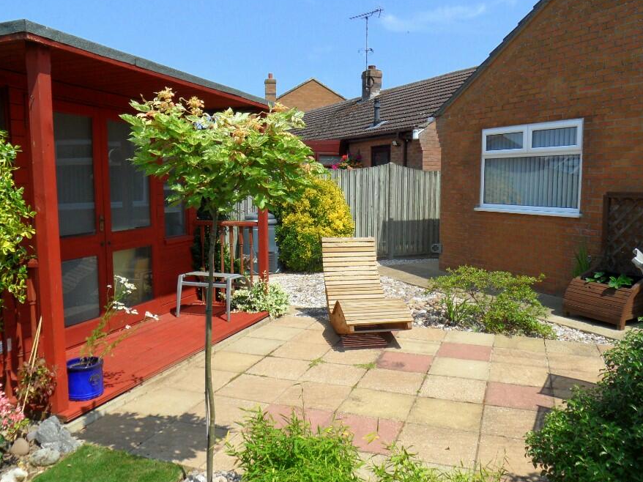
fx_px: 520
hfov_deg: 63.4
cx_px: 333
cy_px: 235
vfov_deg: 49.7
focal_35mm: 28
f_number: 3.2
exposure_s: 1/1000
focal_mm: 3.9
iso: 80
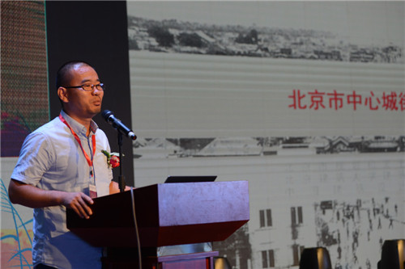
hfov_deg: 18.3
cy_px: 134
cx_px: 202
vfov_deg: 12.2
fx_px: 1260
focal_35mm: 112
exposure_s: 1/125
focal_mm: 112
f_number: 3.2
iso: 140
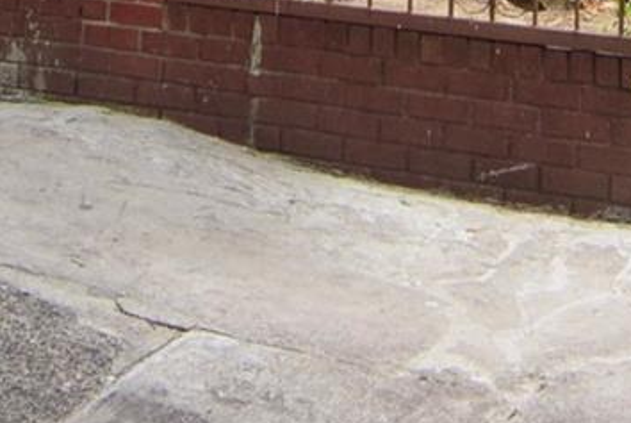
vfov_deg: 11.2
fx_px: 1825
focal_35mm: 104
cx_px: 310
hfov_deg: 19.6
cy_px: -576
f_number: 10
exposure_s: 1/250
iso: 400
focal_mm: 12
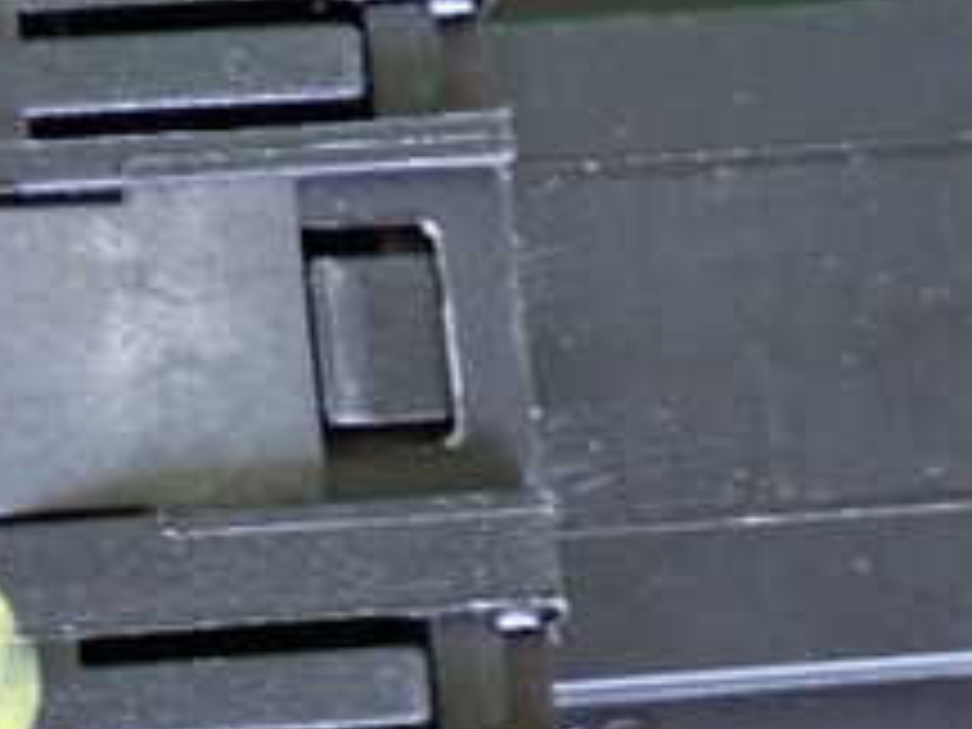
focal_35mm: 214
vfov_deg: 6.9
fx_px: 6009
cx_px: 68
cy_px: 364
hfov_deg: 9.2
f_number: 4.1
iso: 800
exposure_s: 1/20
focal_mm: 13.65
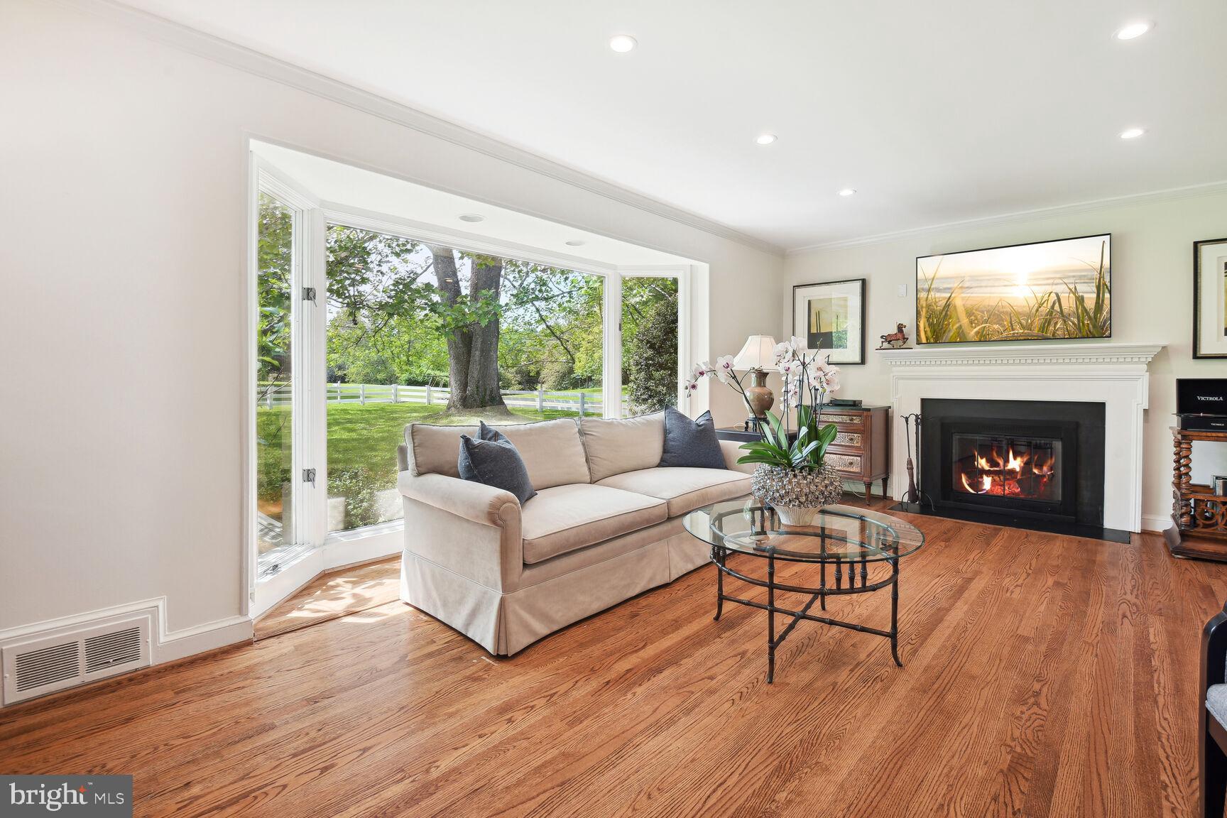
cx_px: 614
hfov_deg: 96.7
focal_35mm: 16
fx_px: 545
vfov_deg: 73.7
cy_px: 409
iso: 400
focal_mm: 16
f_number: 8
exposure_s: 1/15
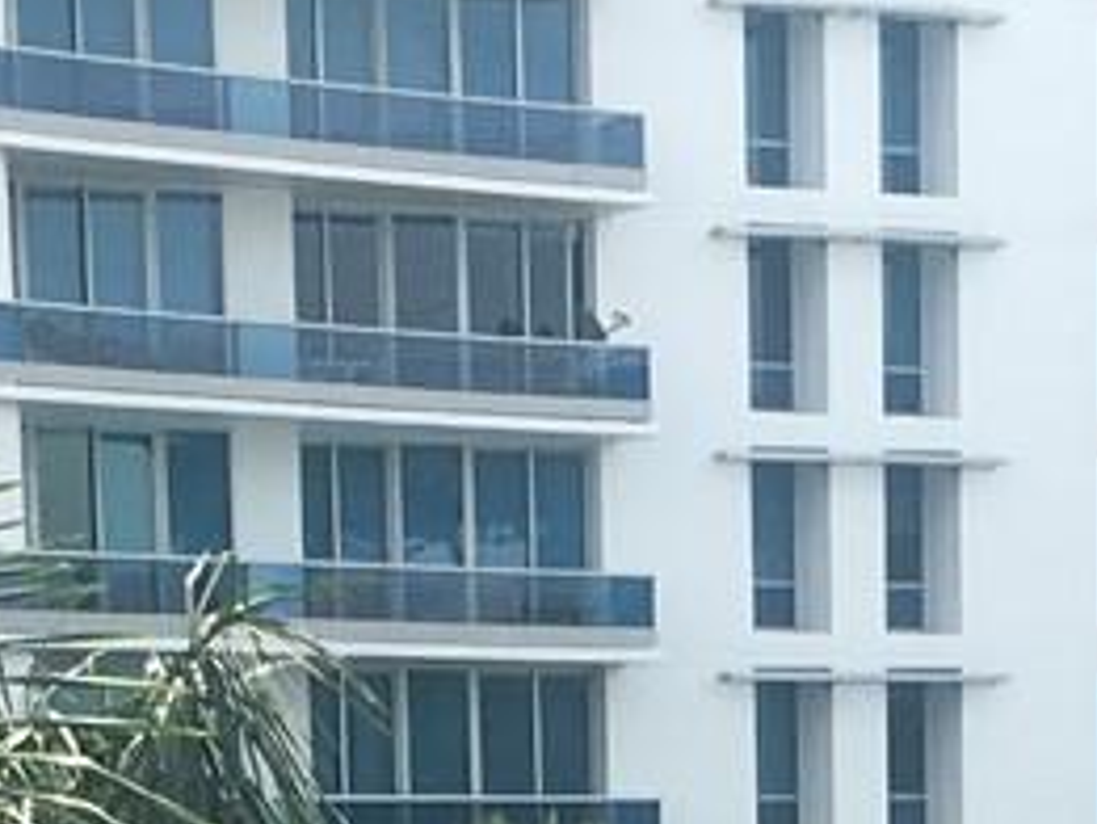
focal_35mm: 178
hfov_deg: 11.0
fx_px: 5644
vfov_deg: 7.7
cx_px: 963
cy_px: 2081
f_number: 2.2
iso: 25
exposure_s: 1/905
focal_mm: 4.15
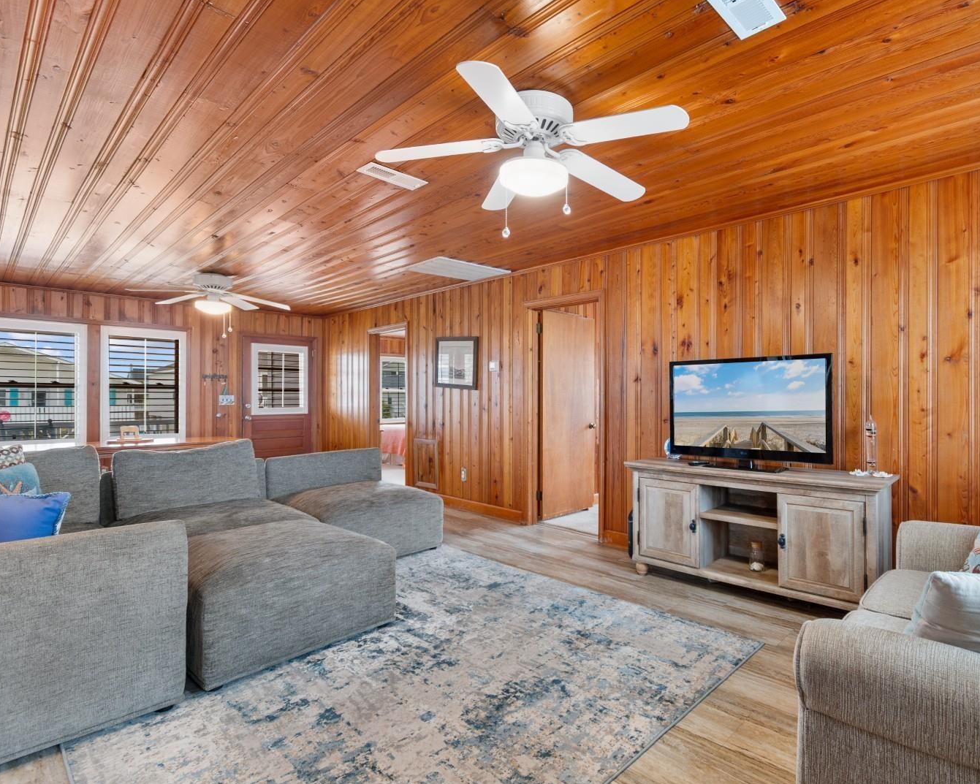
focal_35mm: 17
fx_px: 493
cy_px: 392
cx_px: 550
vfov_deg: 77.0
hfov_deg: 89.2
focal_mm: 10
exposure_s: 1/6
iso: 100
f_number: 4.5
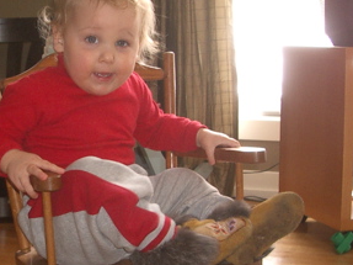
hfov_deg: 24.7
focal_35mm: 78
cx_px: 79
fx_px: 795
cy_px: 174
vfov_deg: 18.8
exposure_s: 1/40
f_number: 2.6
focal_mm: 5.8
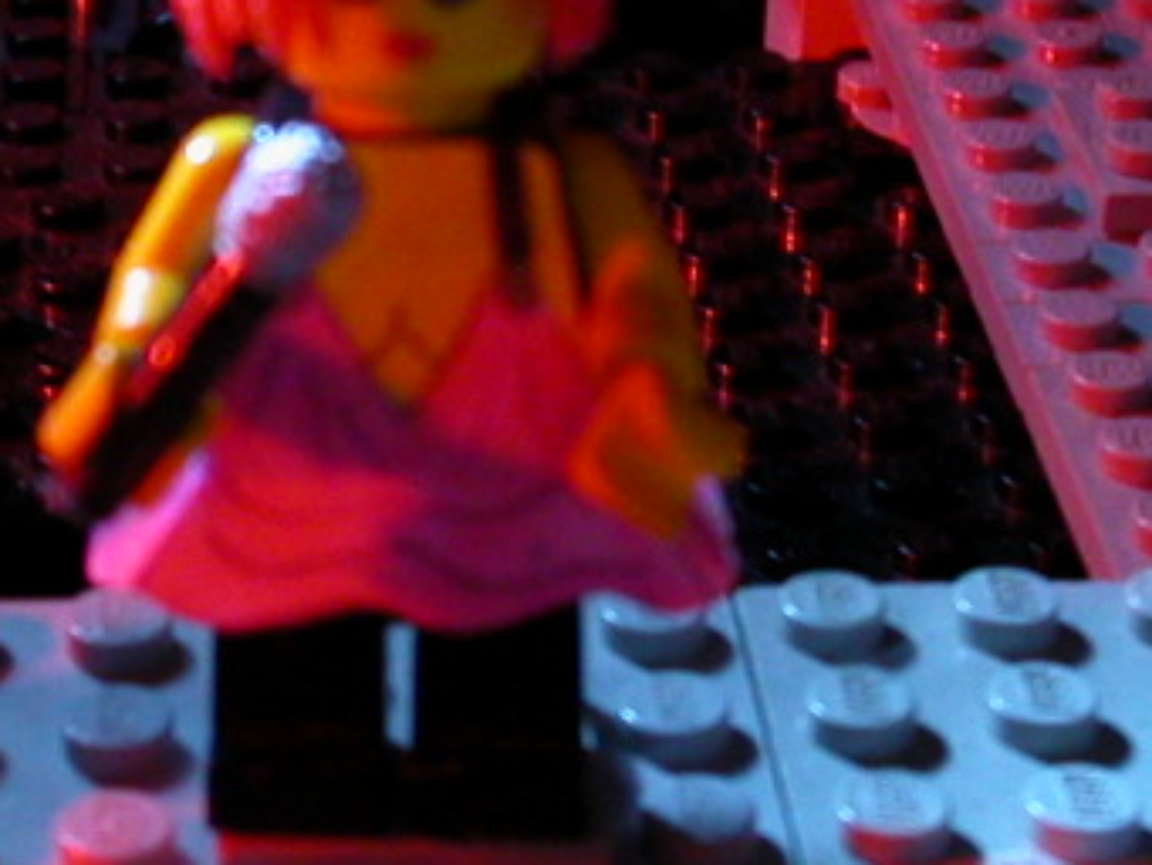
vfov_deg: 13.3
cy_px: 419
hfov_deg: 17.7
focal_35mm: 111
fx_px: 3695
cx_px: 348
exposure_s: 1
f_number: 2.7
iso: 200
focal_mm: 5.6
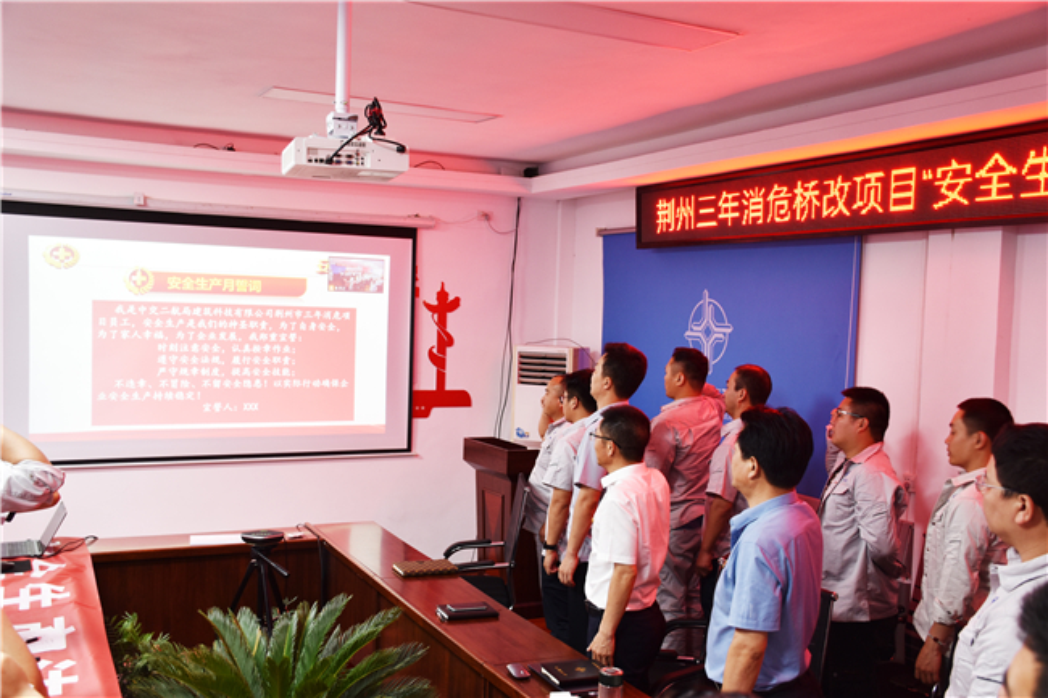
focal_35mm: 36
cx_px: 524
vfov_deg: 36.9
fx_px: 1048
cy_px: 349
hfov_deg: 53.1
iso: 250
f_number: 3.8
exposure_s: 1/10
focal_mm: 24
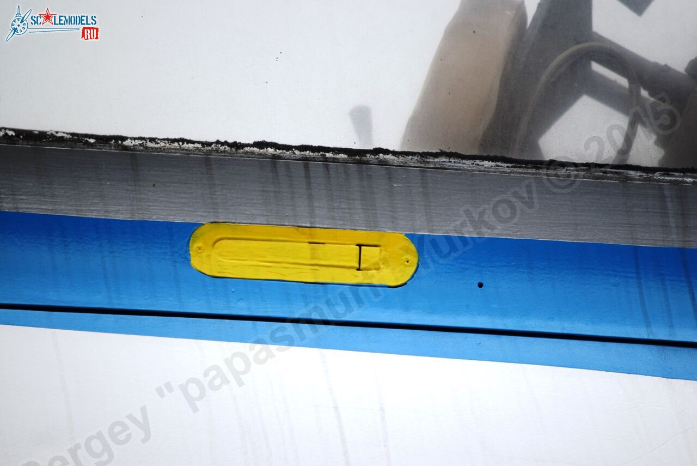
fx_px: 8717
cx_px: 348
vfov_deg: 3.1
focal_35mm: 450
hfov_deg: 4.6
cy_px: 233
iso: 200
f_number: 6.3
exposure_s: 1/640
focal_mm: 300
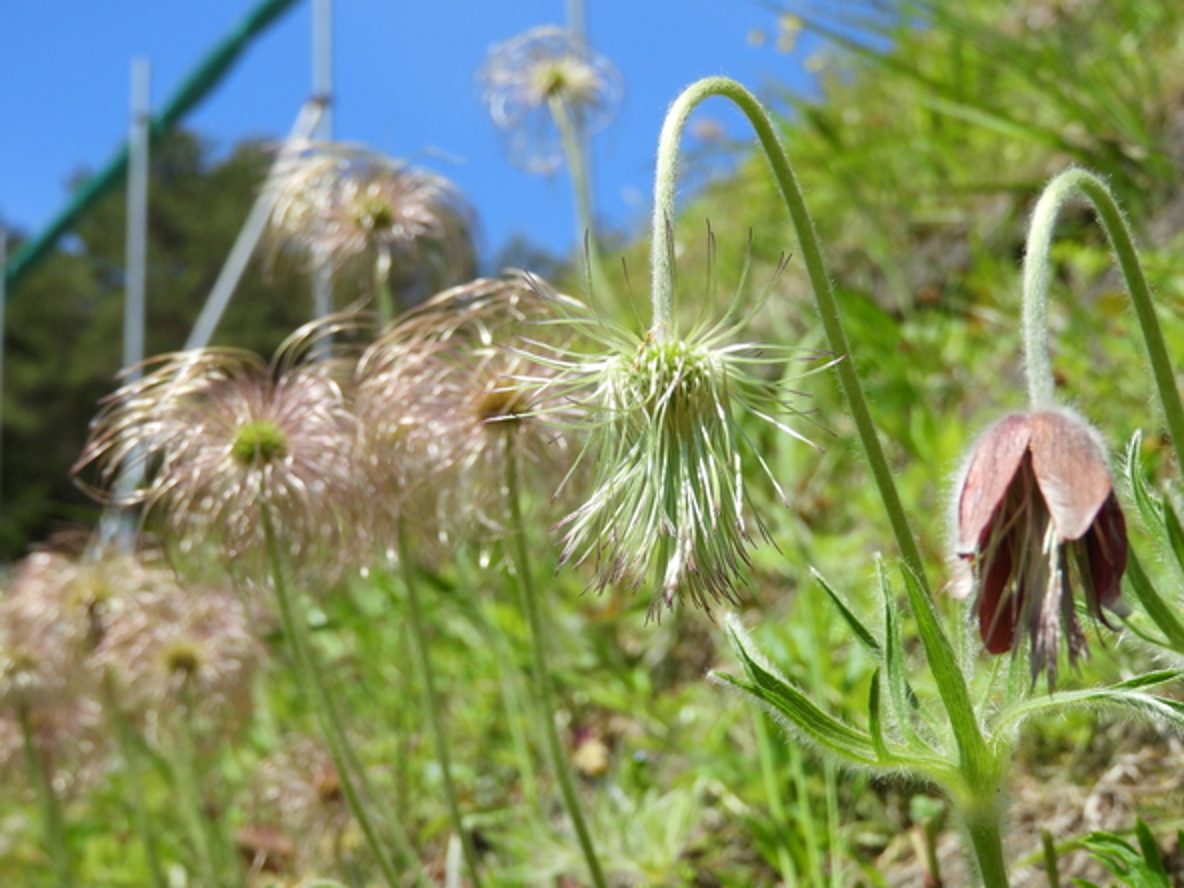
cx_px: 592
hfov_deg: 27.8
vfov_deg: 21.0
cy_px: 444
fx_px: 2394
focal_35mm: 70
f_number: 4.5
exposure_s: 1/640
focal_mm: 12.5
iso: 100
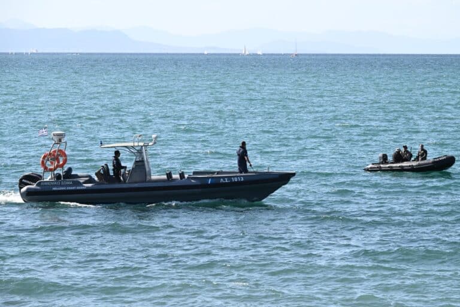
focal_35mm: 160
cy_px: 154
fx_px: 2044
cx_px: 230
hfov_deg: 12.8
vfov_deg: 8.6
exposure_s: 1/500
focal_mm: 160
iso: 250
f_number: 8
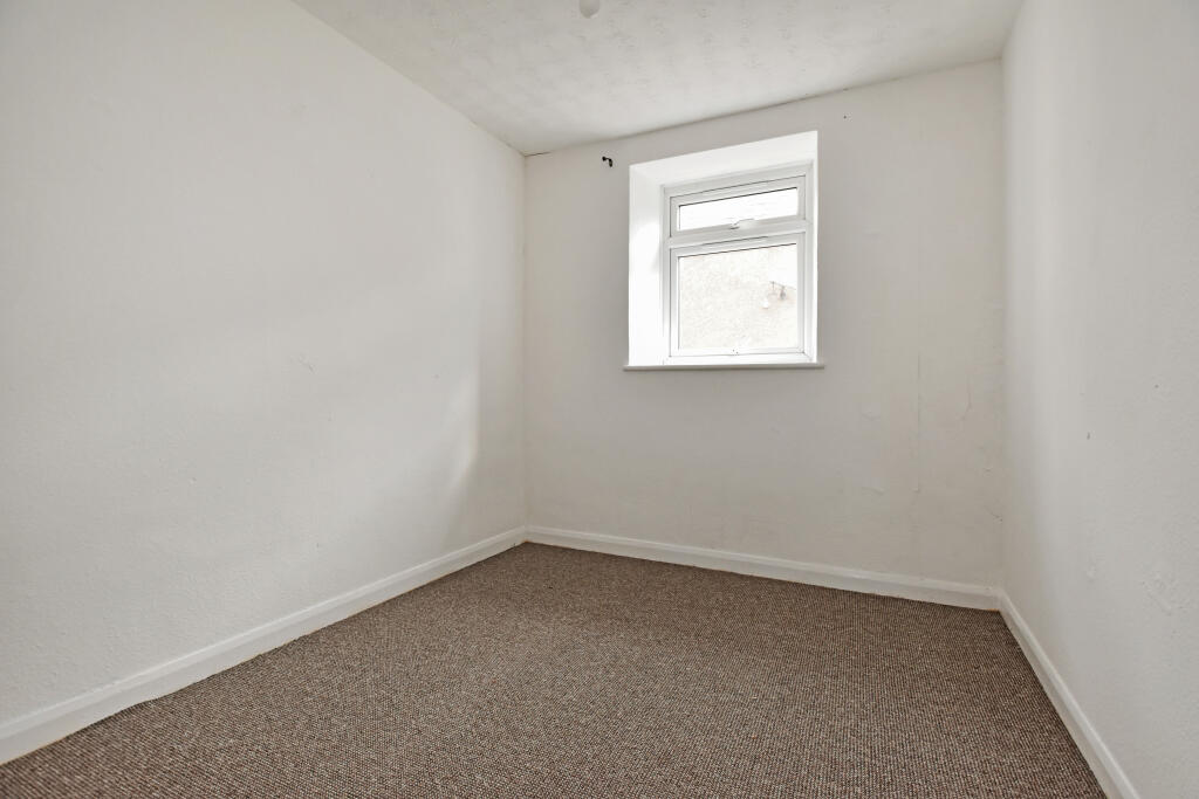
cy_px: 400
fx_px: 500
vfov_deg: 77.3
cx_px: 600
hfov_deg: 100.4
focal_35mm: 15
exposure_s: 1/160
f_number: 4.5
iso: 800
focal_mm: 10
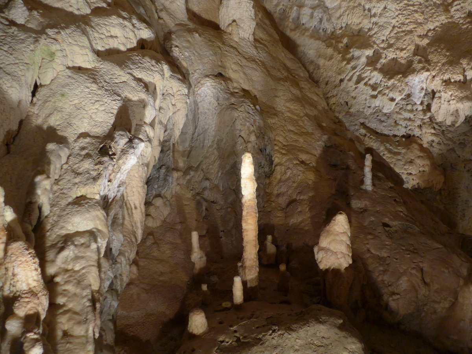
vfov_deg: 48.2
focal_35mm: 29
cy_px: 177
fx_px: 395
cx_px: 236
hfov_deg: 61.7
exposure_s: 1/25
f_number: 2
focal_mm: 6
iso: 400
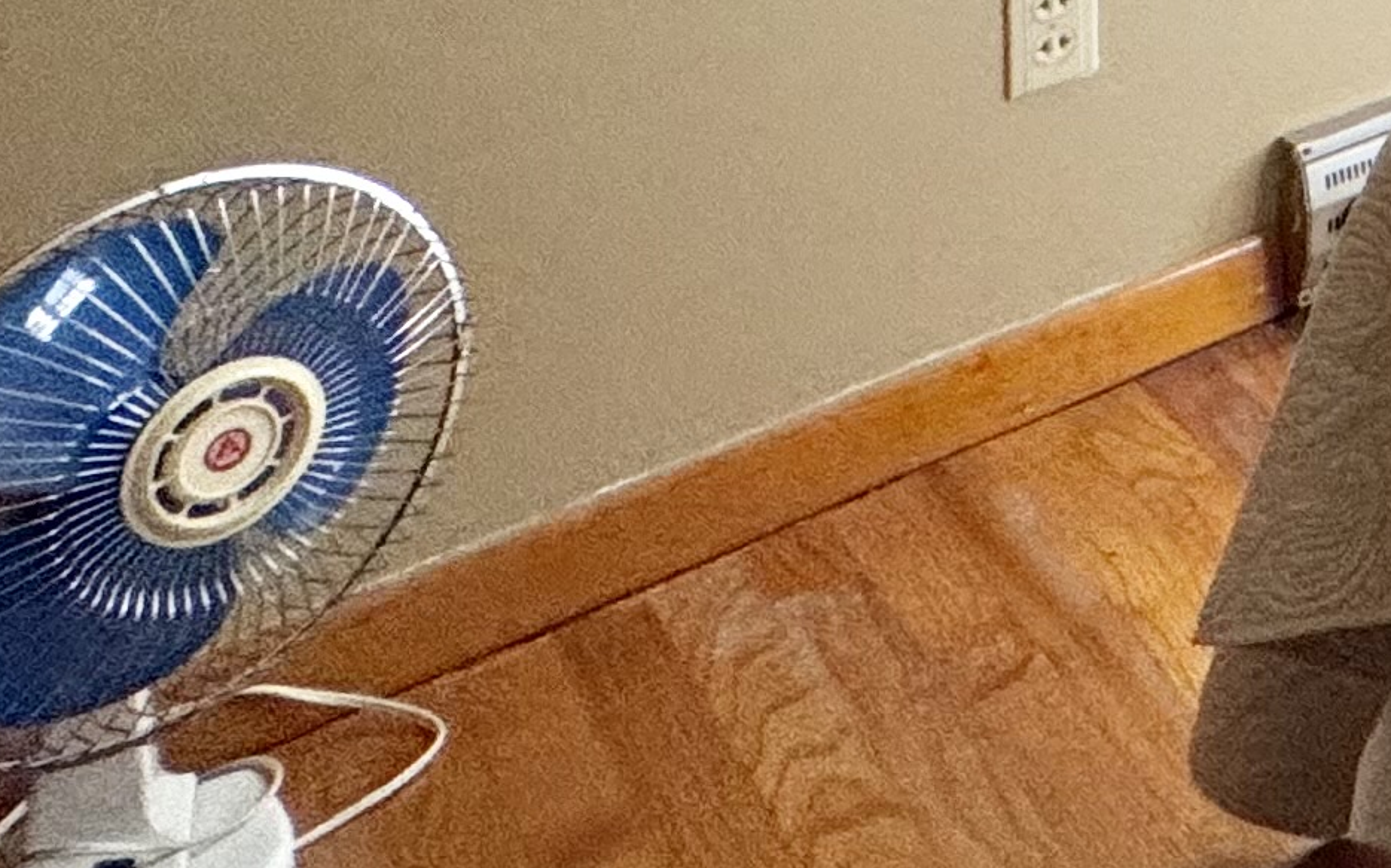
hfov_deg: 19.2
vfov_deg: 14.8
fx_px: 2426
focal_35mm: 64
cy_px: -1082
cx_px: 2766
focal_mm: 2.22
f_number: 2.2
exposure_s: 1/99
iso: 160
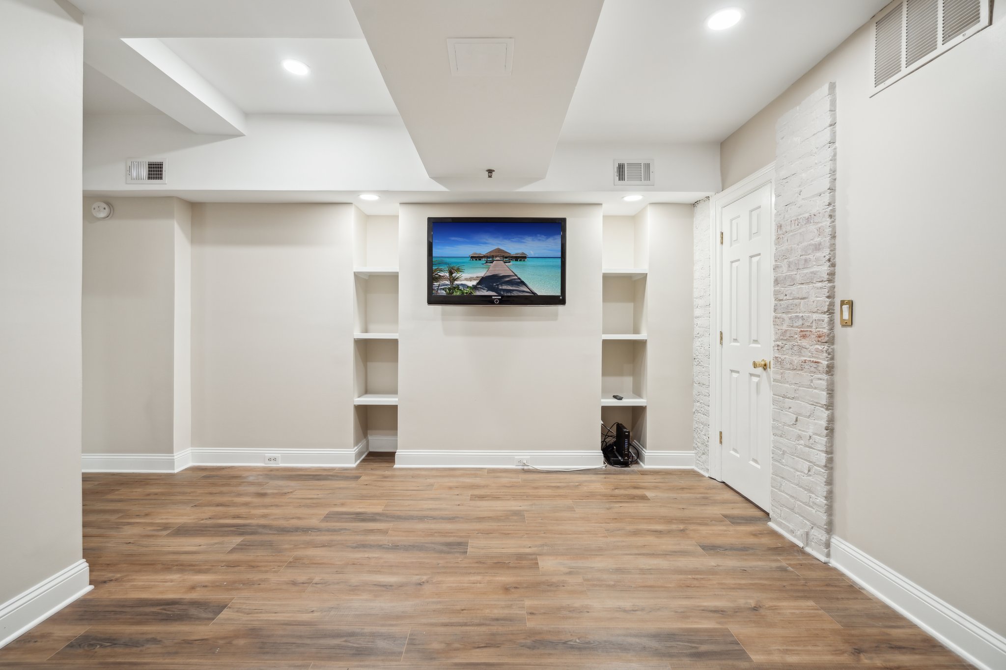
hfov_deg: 96.7
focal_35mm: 16
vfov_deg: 73.7
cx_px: 503
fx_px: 447
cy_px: 335
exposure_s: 1/10
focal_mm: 16
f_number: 6.3
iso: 400
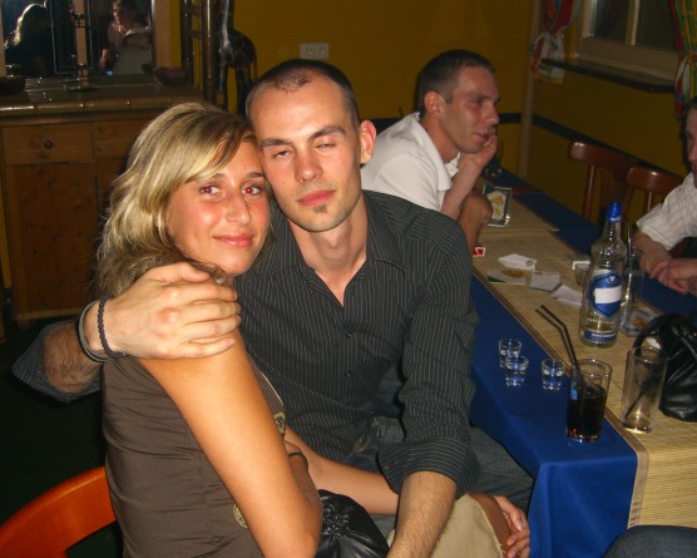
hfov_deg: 45.8
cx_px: 328
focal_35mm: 40
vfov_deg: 37.3
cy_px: 277
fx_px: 825
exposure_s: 1/60
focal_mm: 7.9
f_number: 2.8
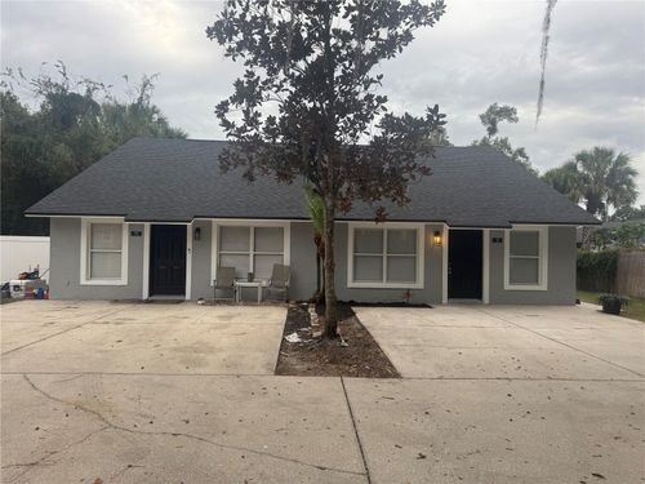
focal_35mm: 24
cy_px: 242
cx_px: 322
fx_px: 447
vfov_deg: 56.8
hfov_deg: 71.6
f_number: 1.78
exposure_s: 1/558
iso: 80
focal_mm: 6.76
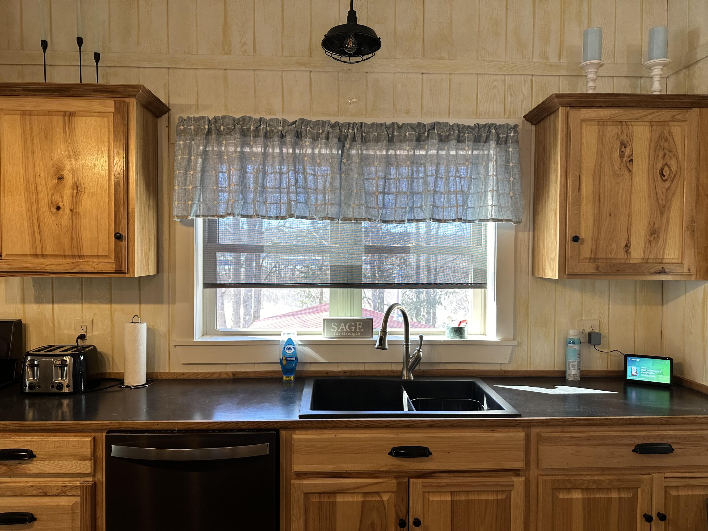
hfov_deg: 71.6
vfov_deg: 56.8
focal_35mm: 24
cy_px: 266
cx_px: 354
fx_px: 491
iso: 160
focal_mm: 6.86
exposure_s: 1/120
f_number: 1.78
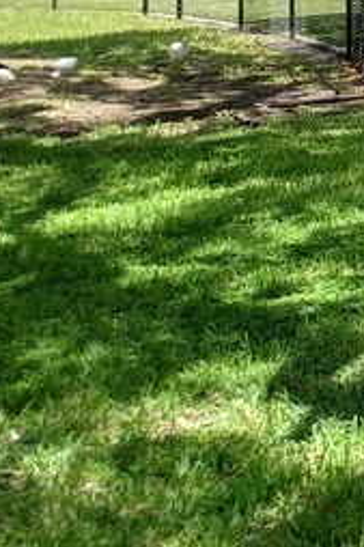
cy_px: -194
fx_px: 1595
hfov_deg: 9.9
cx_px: 1094
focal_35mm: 105
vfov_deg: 18.0
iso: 32
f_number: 1.8
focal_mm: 4.6
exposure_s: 1/156
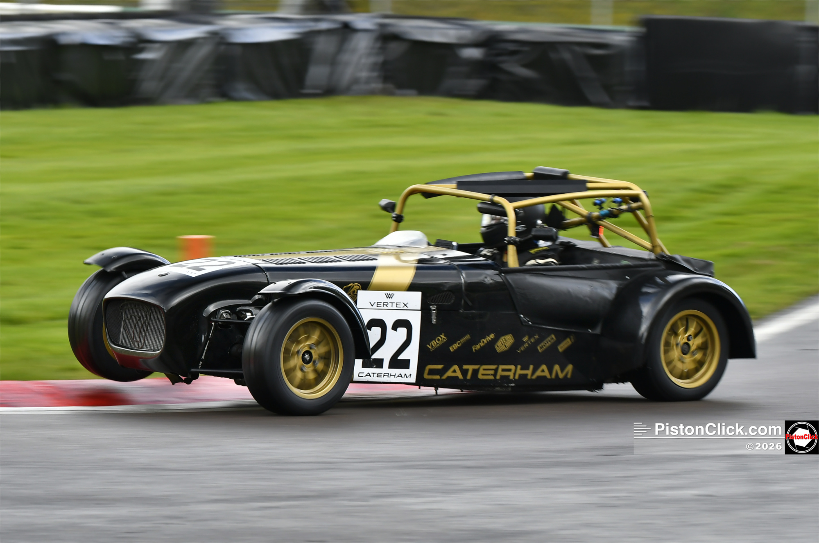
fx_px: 4599
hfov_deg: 10.2
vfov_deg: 6.8
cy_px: 272
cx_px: 410
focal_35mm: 202
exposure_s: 1/160
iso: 360
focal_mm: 135
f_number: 5.6
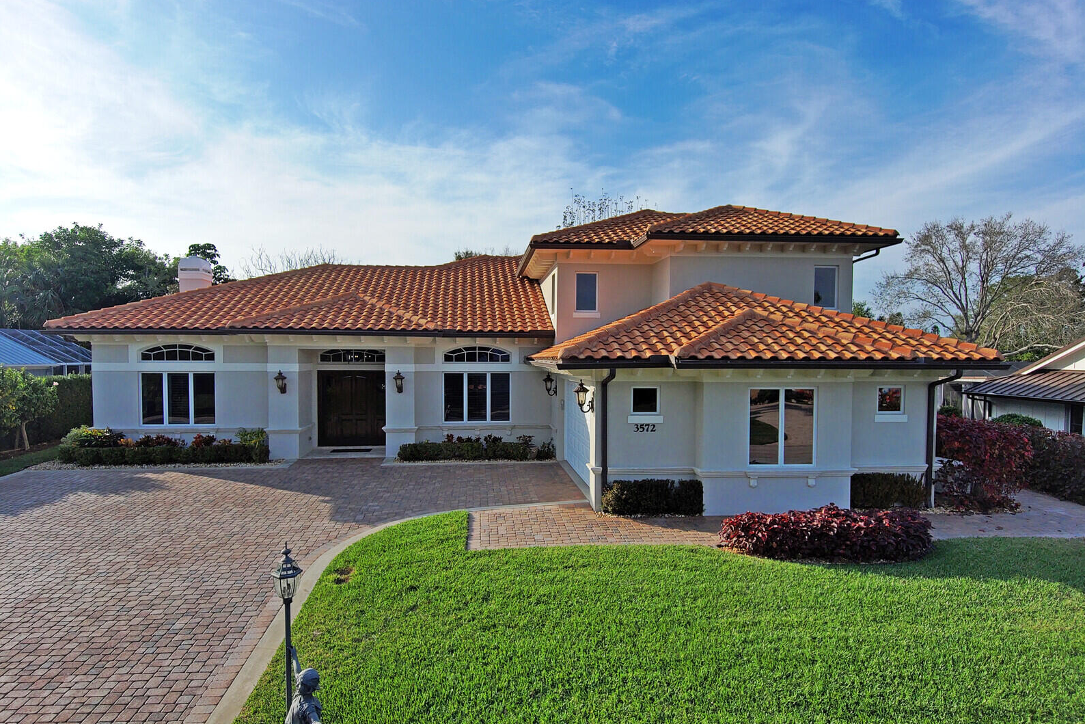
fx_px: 663
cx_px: 540
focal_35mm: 22
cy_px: 385
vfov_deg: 57.2
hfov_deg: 78.6
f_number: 2.8
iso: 100
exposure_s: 1/1842
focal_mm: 3.7
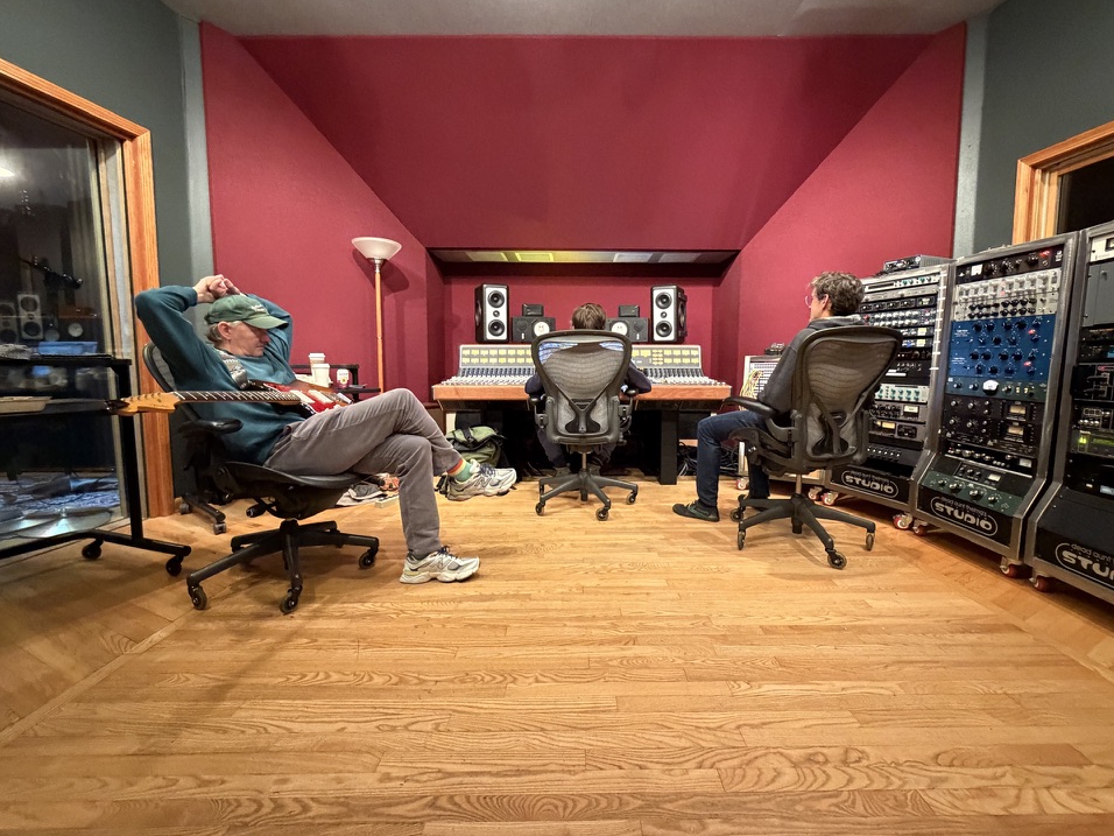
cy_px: 403
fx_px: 483
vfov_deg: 81.7
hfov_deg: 98.1
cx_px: 579
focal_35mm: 15
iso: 1000
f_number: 2.2
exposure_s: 1/40
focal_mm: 2.22
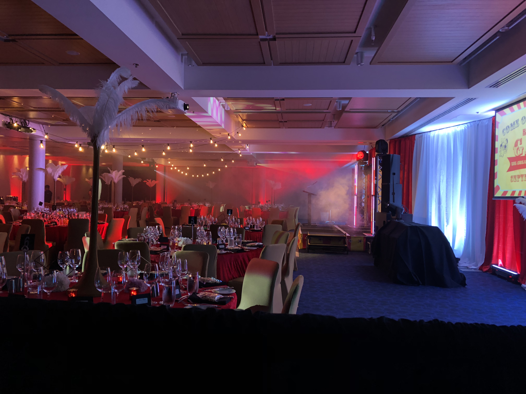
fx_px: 425
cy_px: 197
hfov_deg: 63.4
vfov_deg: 49.7
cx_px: 263
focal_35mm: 28
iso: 200
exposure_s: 1/50
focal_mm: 3.99
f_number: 1.8
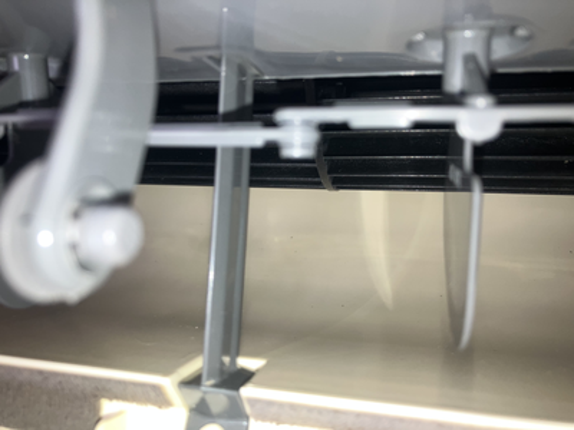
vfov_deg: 49.7
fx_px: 464
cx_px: 287
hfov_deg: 63.4
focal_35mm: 28
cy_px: 215
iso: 32
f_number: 1.8
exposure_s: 1/44
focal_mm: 3.99
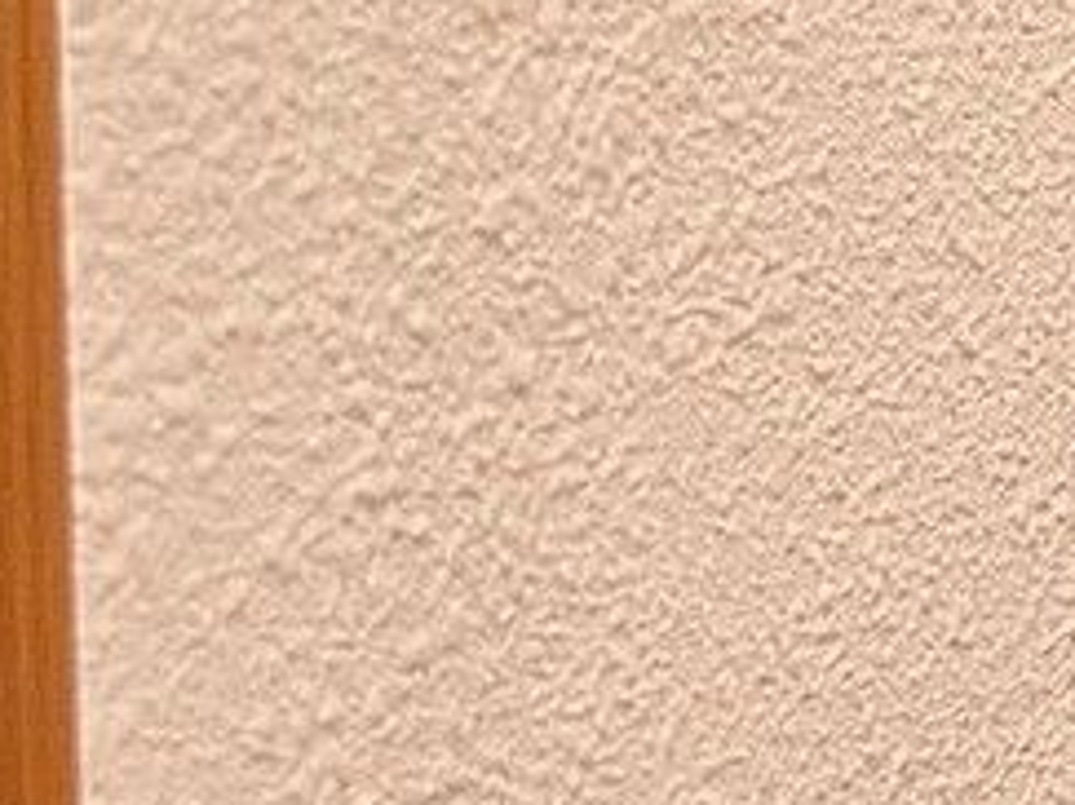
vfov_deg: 12.1
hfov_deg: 12.6
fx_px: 3756
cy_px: -18
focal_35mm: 121
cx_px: 2601
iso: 500
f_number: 1.7
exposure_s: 1/100
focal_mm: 6.3
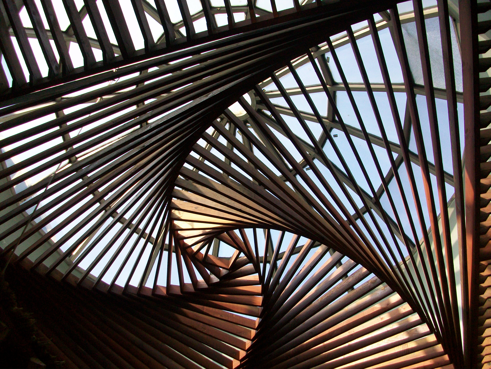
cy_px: 184
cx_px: 246
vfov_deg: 44.2
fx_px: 454
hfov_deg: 56.8
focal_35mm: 32
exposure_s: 1/60
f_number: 2.8
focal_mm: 5.7
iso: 79
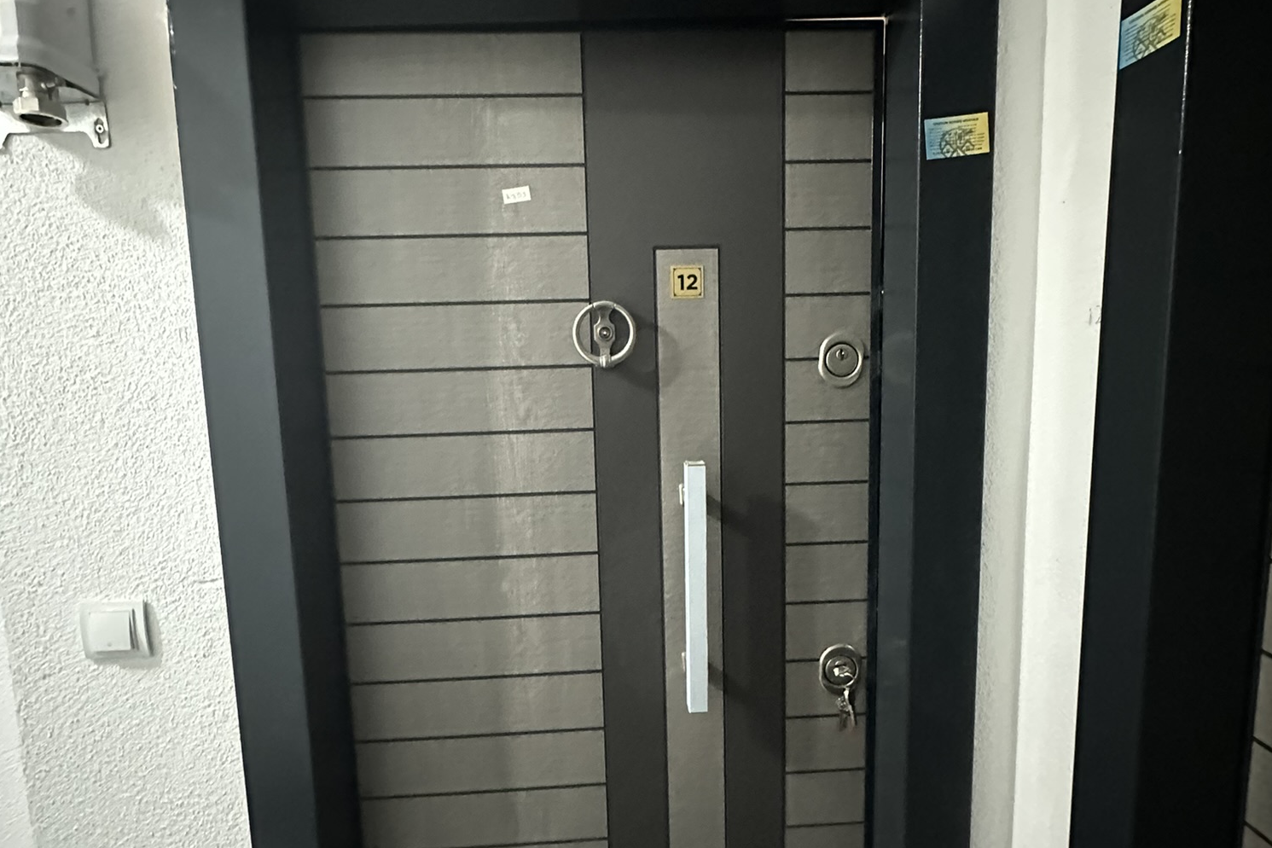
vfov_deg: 61.9
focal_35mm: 20
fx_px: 707
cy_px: 413
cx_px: 640
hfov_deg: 84.0
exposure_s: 1/34
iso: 1250
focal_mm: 2.22
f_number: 2.2
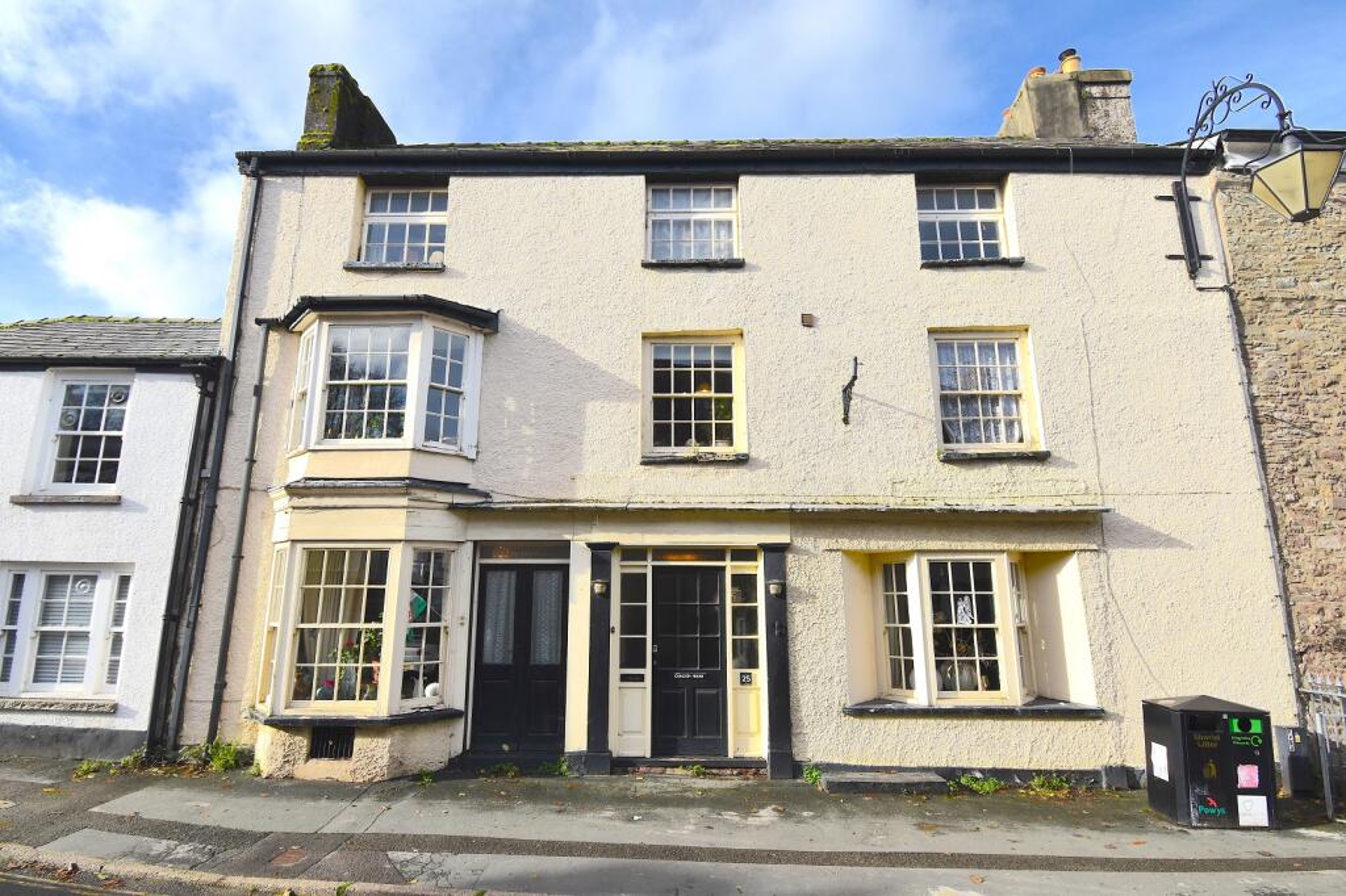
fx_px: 673
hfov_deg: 90.0
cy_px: 448
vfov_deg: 67.3
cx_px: 673
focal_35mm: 18
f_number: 8
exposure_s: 1/250
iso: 100
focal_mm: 12
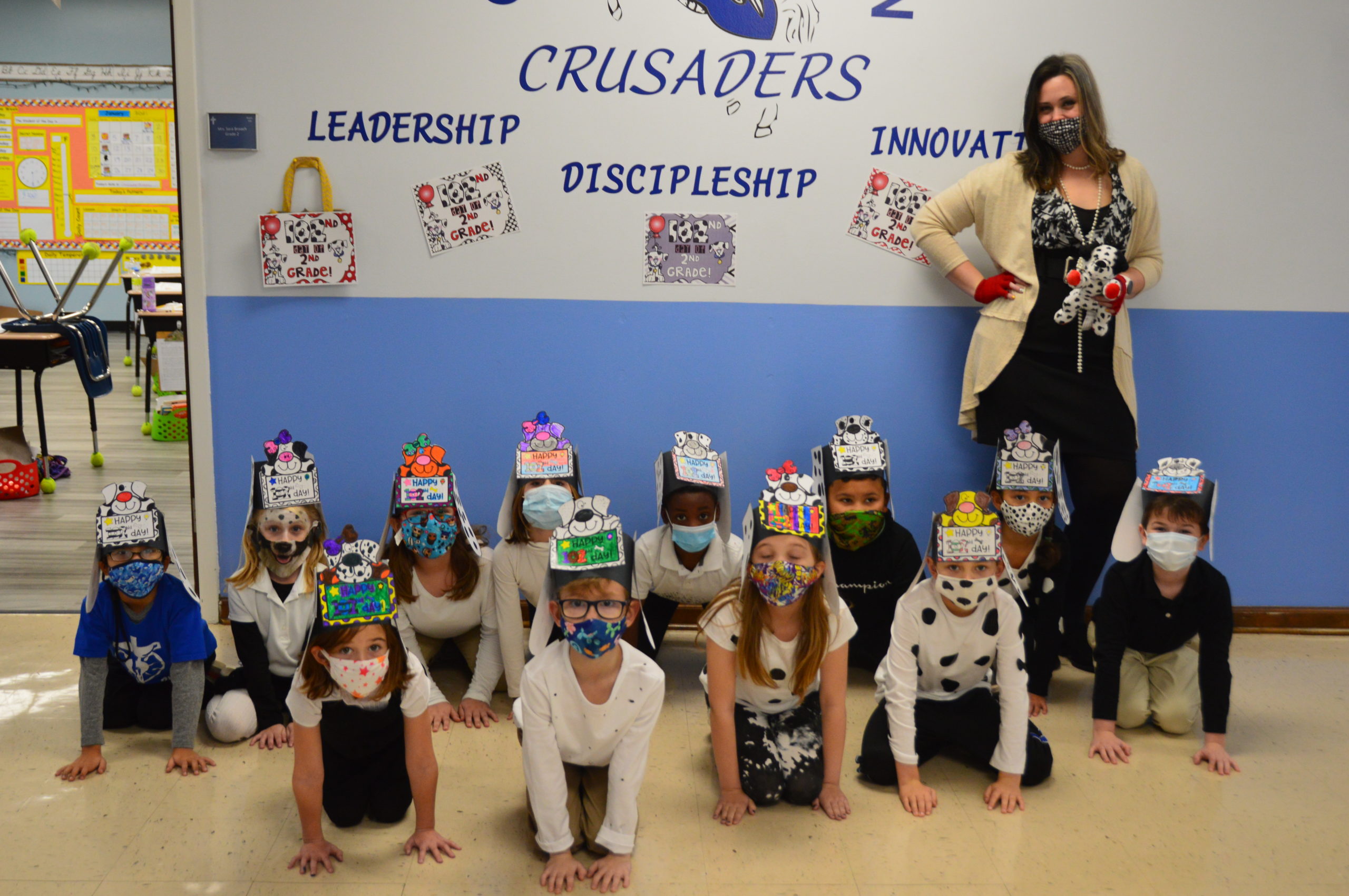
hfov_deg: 49.6
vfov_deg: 34.1
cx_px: 674
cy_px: 448
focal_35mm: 39
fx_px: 1460
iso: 800
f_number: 3.8
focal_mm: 26
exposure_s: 1/50
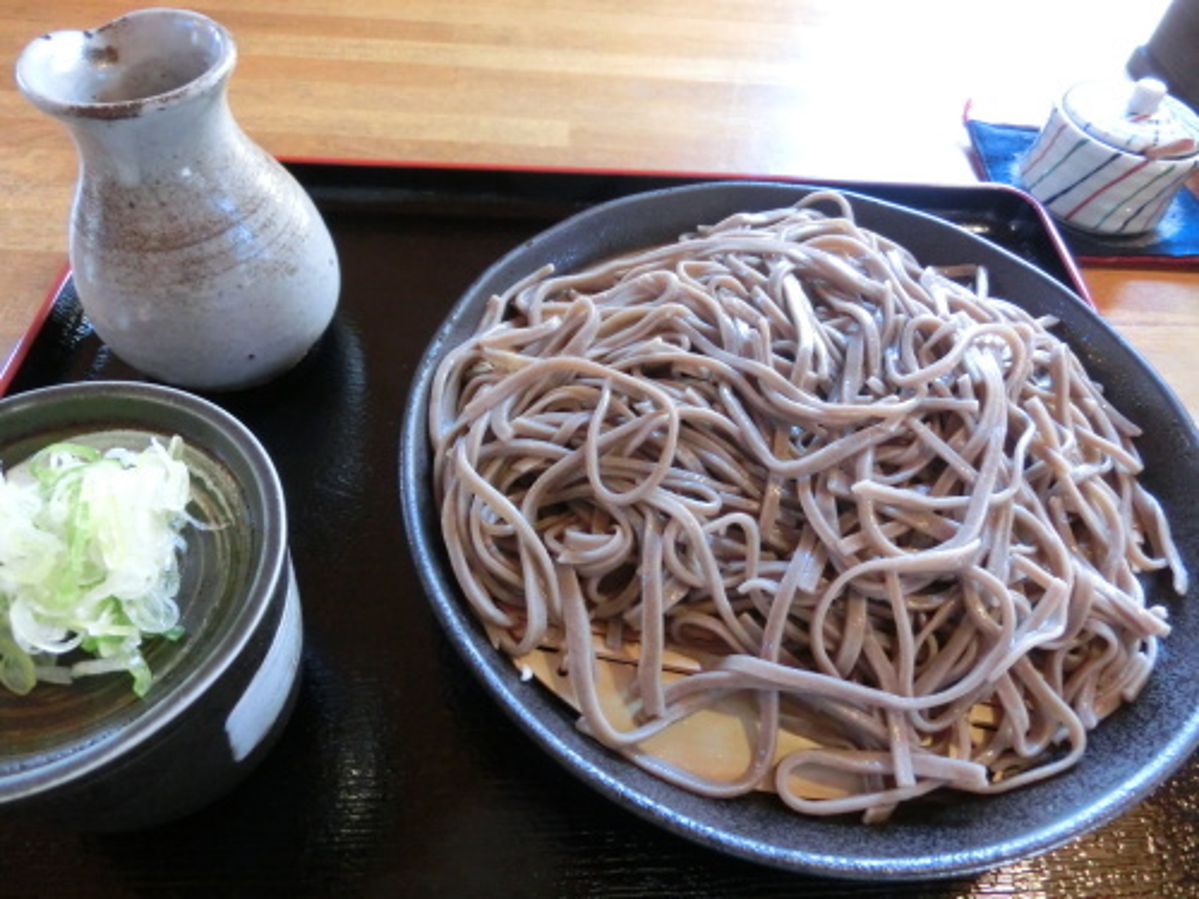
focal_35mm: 24
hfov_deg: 71.6
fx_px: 831
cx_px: 600
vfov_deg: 56.8
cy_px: 450
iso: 800
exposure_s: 1/60
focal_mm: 4.24
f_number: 3
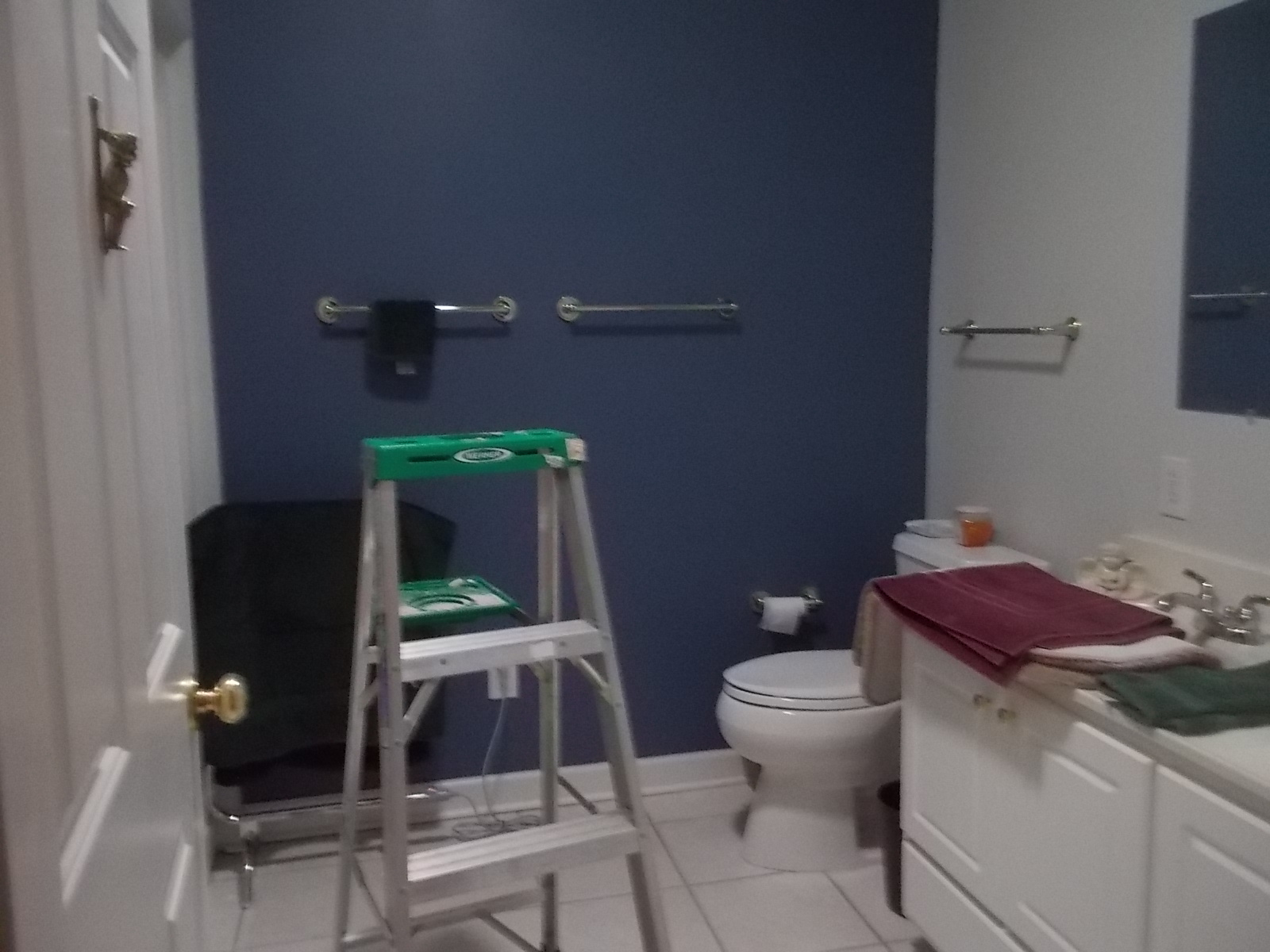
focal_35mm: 29
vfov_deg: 48.2
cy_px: 476
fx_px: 1064
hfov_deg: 61.7
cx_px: 635
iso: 400
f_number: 3.3
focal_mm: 4.1
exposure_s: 1/8
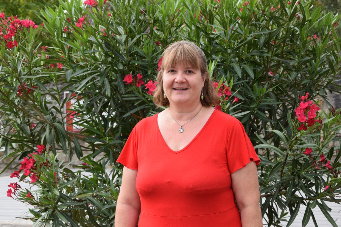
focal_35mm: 66
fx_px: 625
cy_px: 115
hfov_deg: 30.5
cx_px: 175
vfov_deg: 20.6
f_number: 8
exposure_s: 1/250
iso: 280
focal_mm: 42
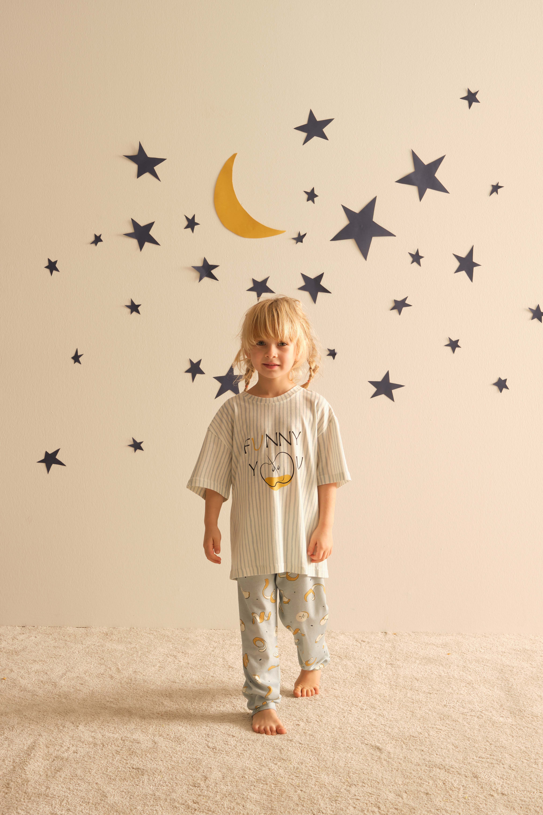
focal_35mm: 48
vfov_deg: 41.1
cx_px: 272
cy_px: 408
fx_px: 1086
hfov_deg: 28.1
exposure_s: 1/160
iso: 200
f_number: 9
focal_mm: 32.1
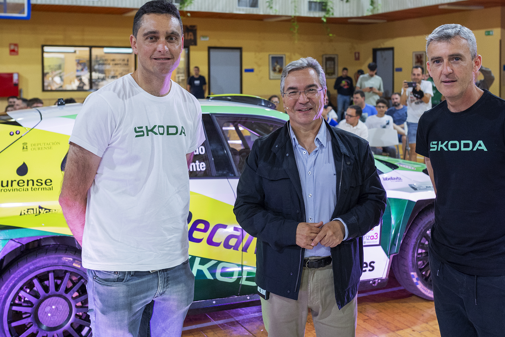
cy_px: 164
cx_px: 285
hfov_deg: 42.7
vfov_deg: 29.2
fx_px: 645
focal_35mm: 46
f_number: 4
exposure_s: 1/200
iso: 2500
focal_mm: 35
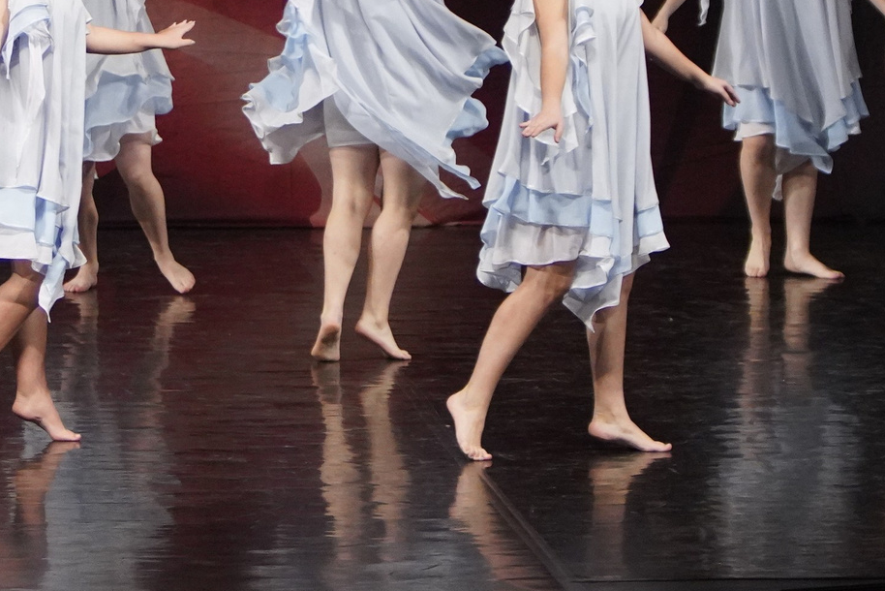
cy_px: -203
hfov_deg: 7.0
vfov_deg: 4.7
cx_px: 323
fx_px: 7229
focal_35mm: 294
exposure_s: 1/500
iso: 2500
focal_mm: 70
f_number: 2.8
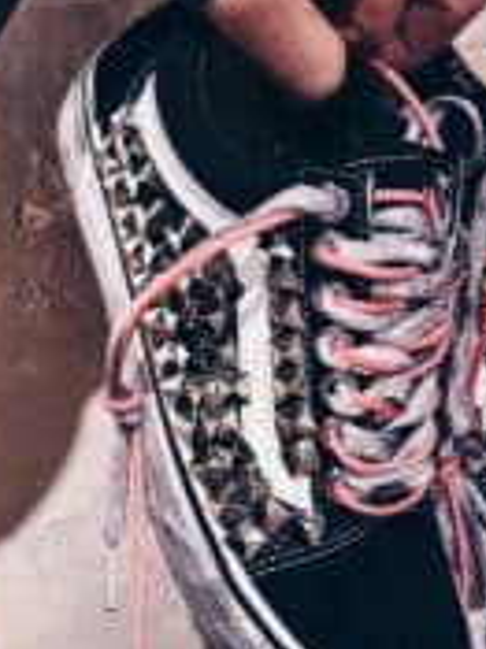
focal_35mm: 55
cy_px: 308
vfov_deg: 35.0
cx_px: 208
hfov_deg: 26.5
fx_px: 1031
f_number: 1.78
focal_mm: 6.76
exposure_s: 1/100
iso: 160
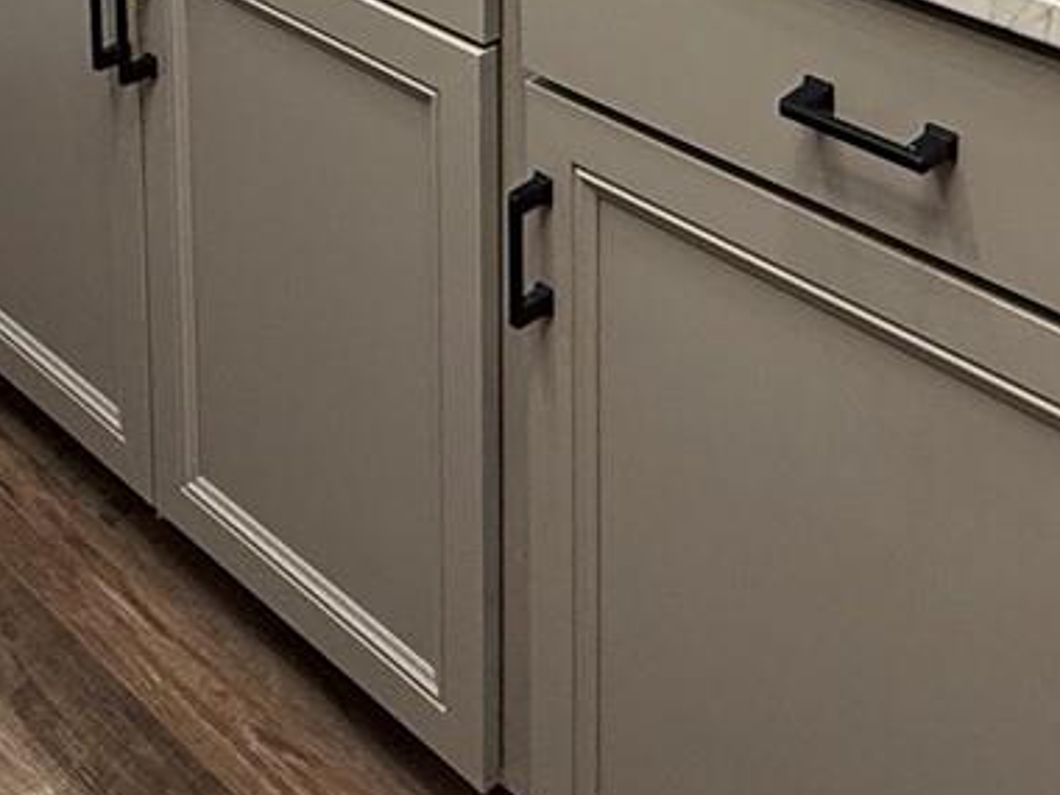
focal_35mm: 59
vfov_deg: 19.7
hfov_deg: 32.6
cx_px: 616
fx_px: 1807
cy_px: -550
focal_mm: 2.22
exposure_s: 1/120
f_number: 2.2
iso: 160
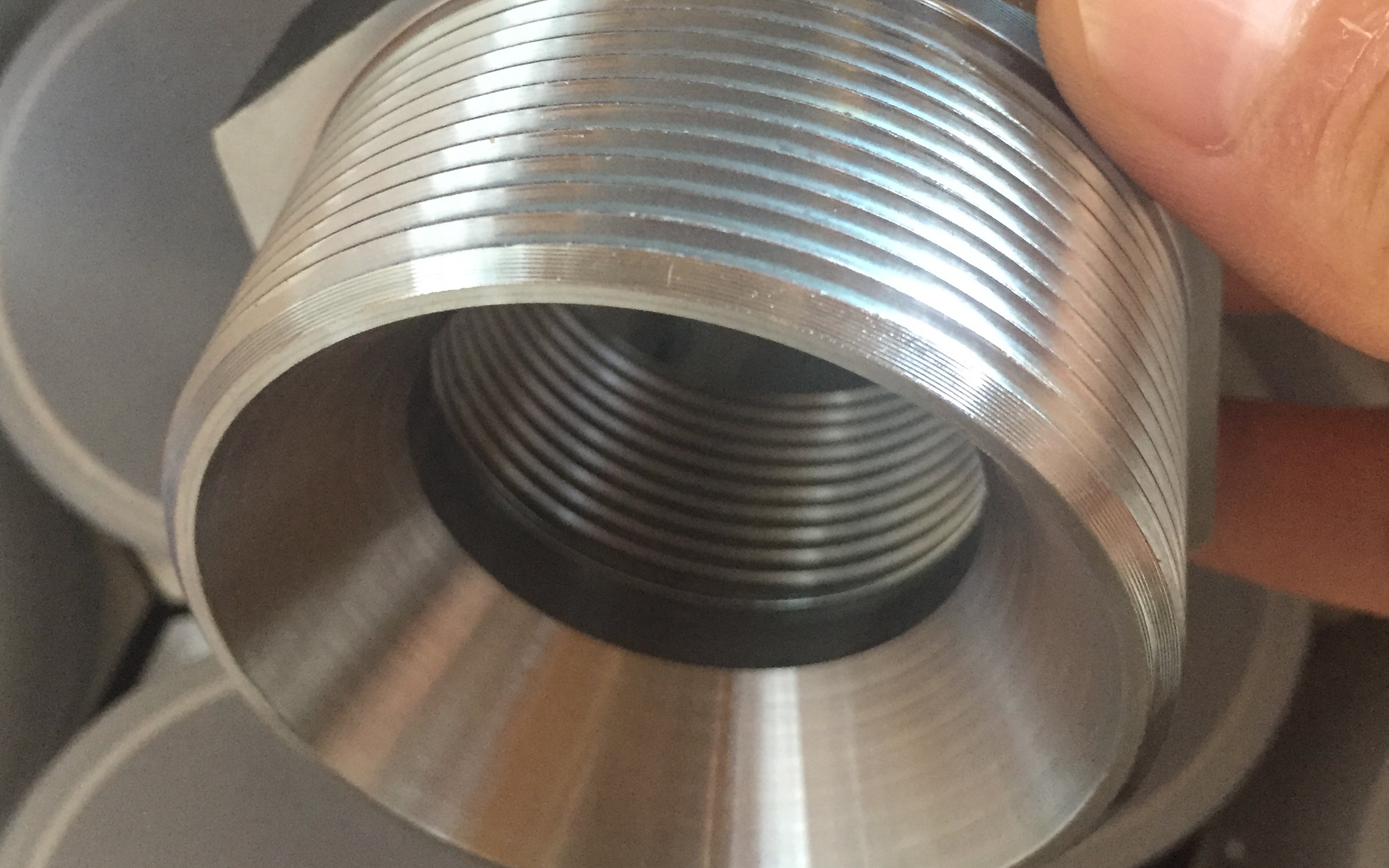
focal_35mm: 42
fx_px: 1590
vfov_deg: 30.4
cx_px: 678
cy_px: 305
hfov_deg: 47.2
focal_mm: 4.15
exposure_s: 1/17
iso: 250
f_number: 2.2
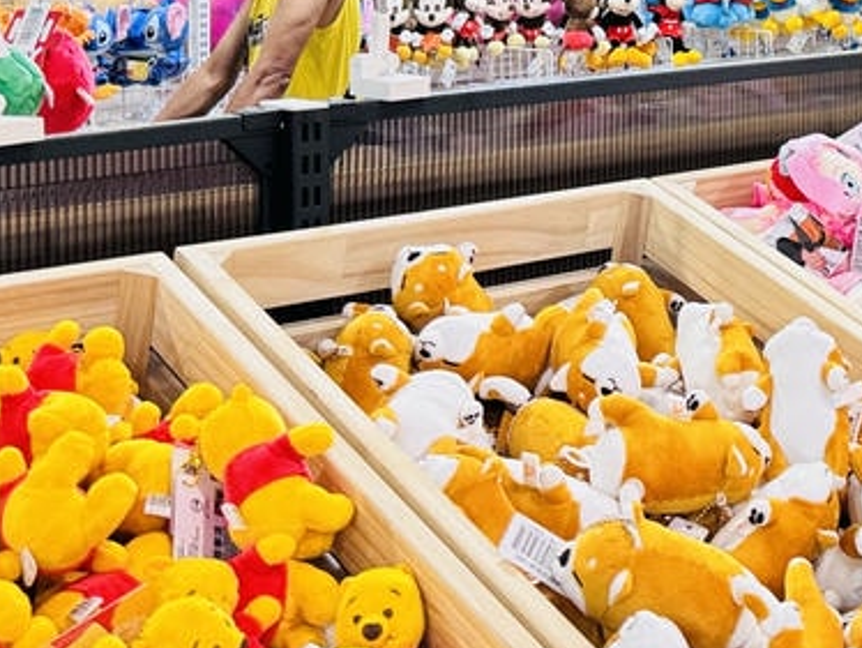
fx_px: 1919
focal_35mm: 77
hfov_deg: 23.8
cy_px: -196
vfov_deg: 17.9
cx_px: 936
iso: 200
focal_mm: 6.86
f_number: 1.78
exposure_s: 1/60
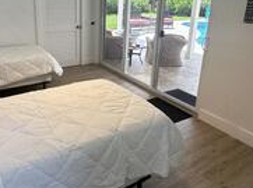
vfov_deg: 44.4
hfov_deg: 57.5
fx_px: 226
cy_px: 58
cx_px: 89
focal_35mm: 31
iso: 50
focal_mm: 2.22
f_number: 2.2
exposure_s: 1/120
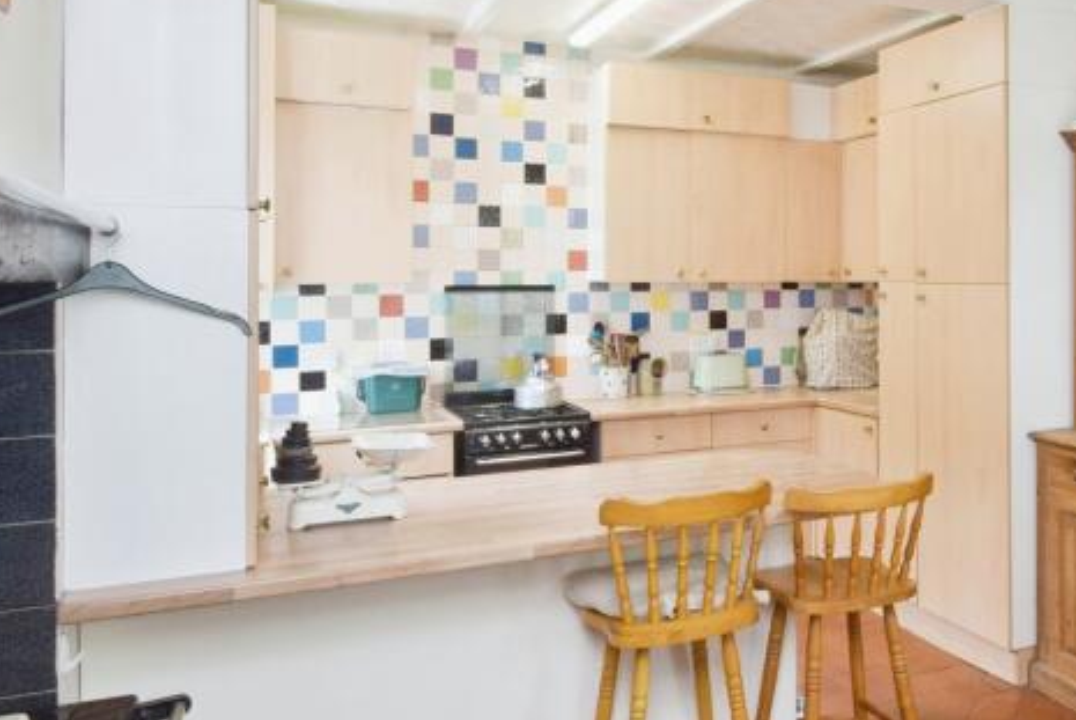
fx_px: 987
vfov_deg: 39.6
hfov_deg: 51.8
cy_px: 241
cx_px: 926
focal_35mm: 33
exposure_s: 1/15
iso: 200
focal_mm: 10
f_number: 9
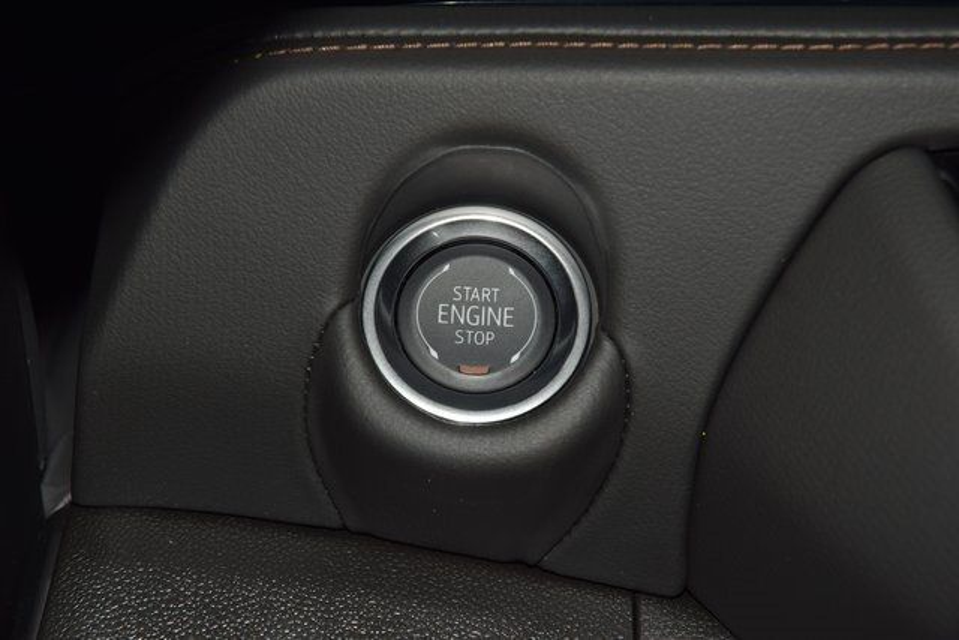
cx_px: 480
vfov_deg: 13.0
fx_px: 2798
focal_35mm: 105
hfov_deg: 19.5
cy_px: 320
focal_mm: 70
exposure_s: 1/125
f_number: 8
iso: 100
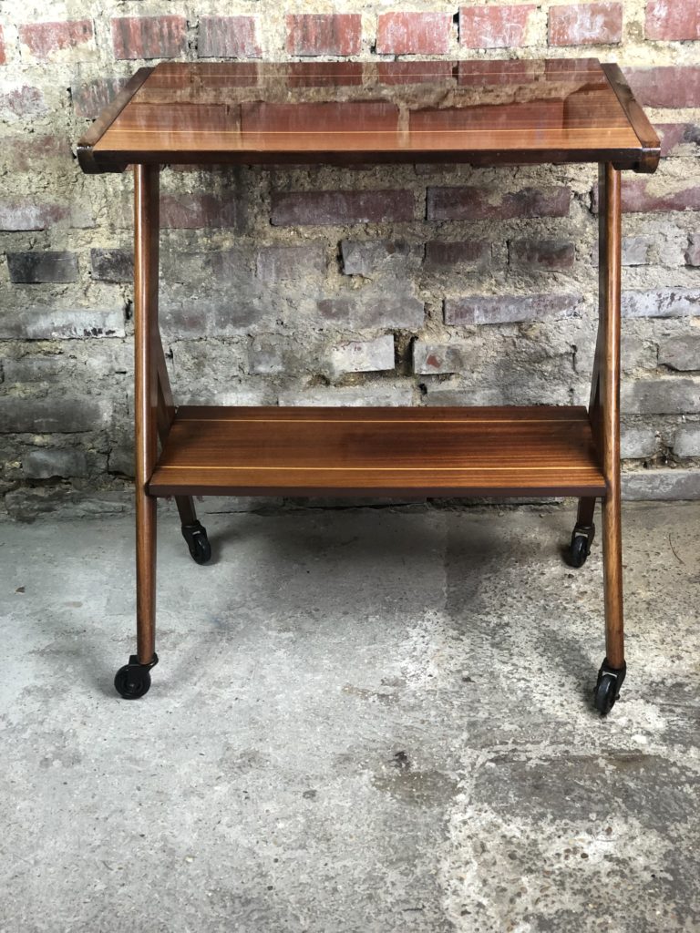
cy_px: 466
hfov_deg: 28.0
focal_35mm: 52
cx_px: 350
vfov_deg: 36.8
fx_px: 1402
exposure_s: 1/33
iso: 100
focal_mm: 6
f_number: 2.4
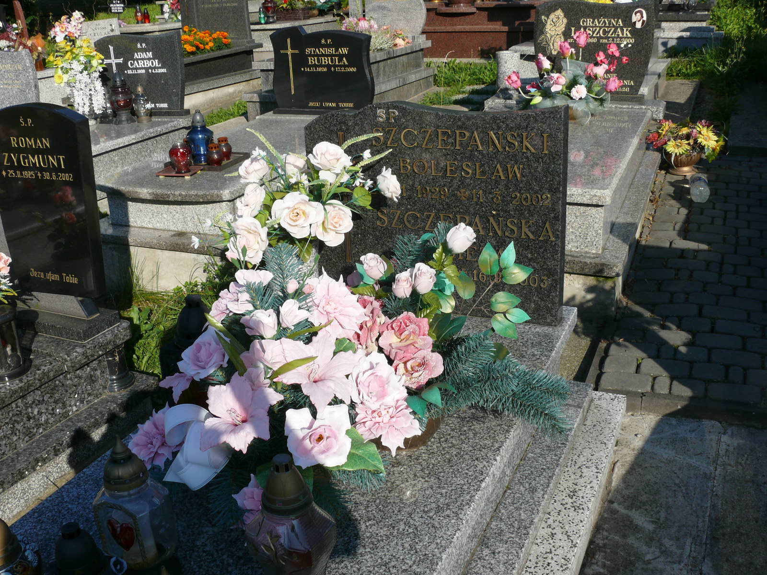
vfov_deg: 40.7
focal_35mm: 35
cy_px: 288
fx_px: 776
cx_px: 384
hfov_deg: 52.6
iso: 100
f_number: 6.3
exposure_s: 1/400
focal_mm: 7.4
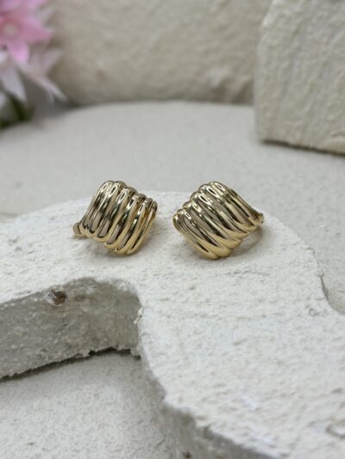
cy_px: 230
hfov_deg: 30.3
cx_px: 172
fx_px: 638
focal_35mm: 48
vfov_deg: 39.6
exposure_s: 1/1242
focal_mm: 6.86
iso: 80
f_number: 1.78
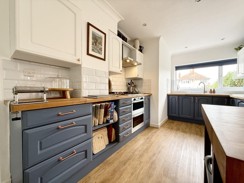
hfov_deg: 102.1
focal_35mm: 14
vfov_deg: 85.7
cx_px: 122
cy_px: 92
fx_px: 99
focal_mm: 2.22
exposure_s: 1/99
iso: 200
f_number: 2.2
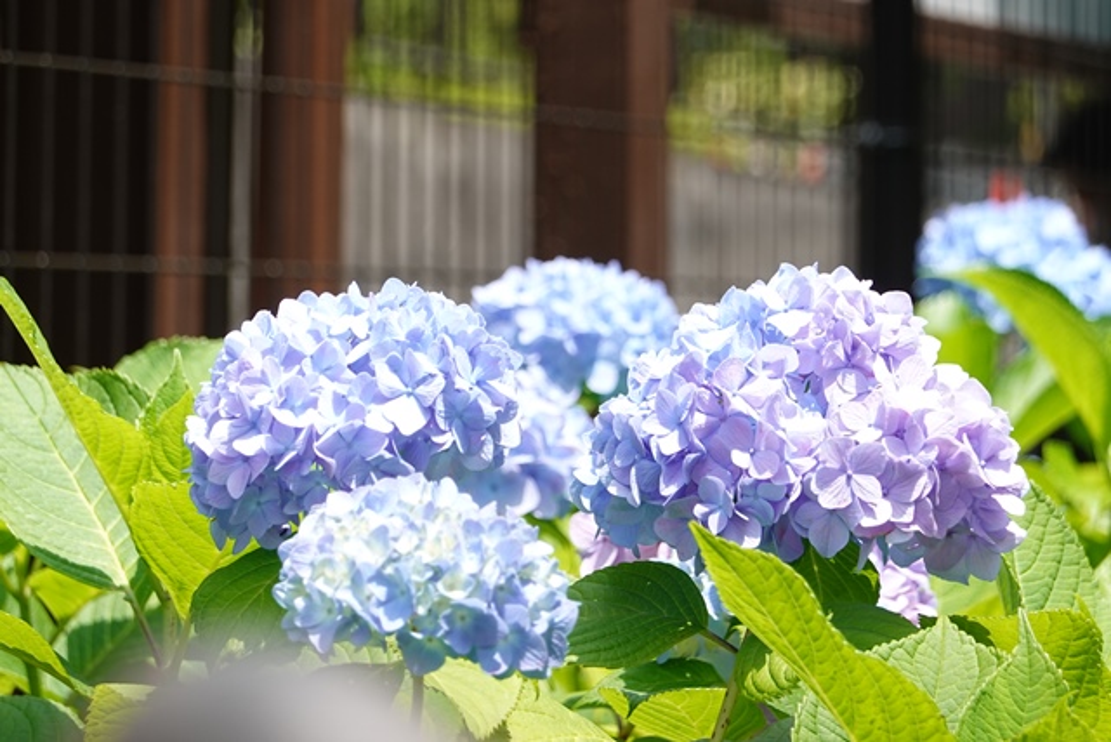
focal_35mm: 200
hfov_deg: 10.3
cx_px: 556
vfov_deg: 6.9
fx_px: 6173
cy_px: 371
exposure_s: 1/250
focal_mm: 72
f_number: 4.5
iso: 100
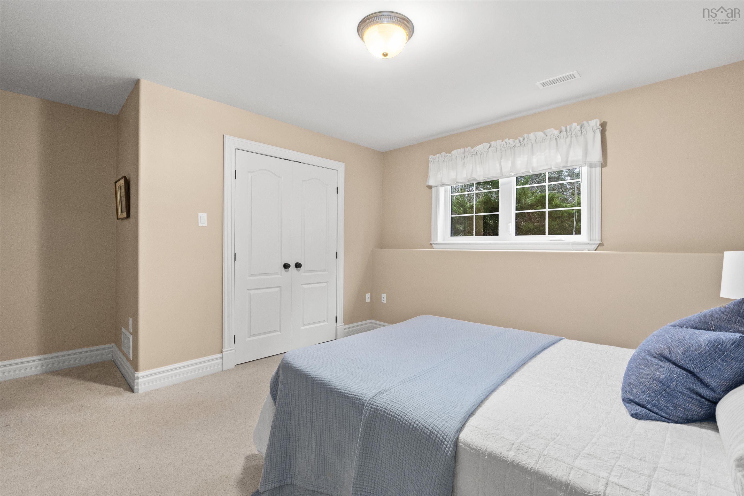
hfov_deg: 100.4
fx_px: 310
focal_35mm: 15
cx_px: 372
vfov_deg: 77.3
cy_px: 248
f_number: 10
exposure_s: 1
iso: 400
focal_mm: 10
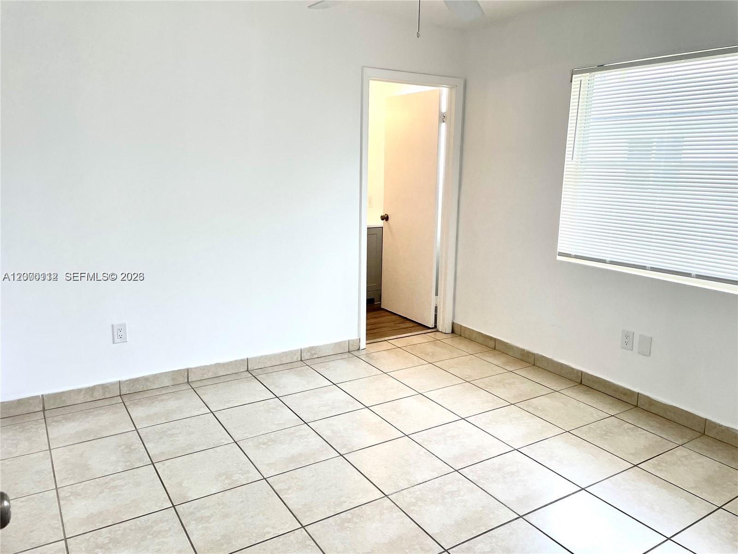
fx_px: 554
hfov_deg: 67.3
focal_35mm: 26
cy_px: 277
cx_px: 369
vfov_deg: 53.1
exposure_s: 1/123
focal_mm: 4.2
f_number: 1.6
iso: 32
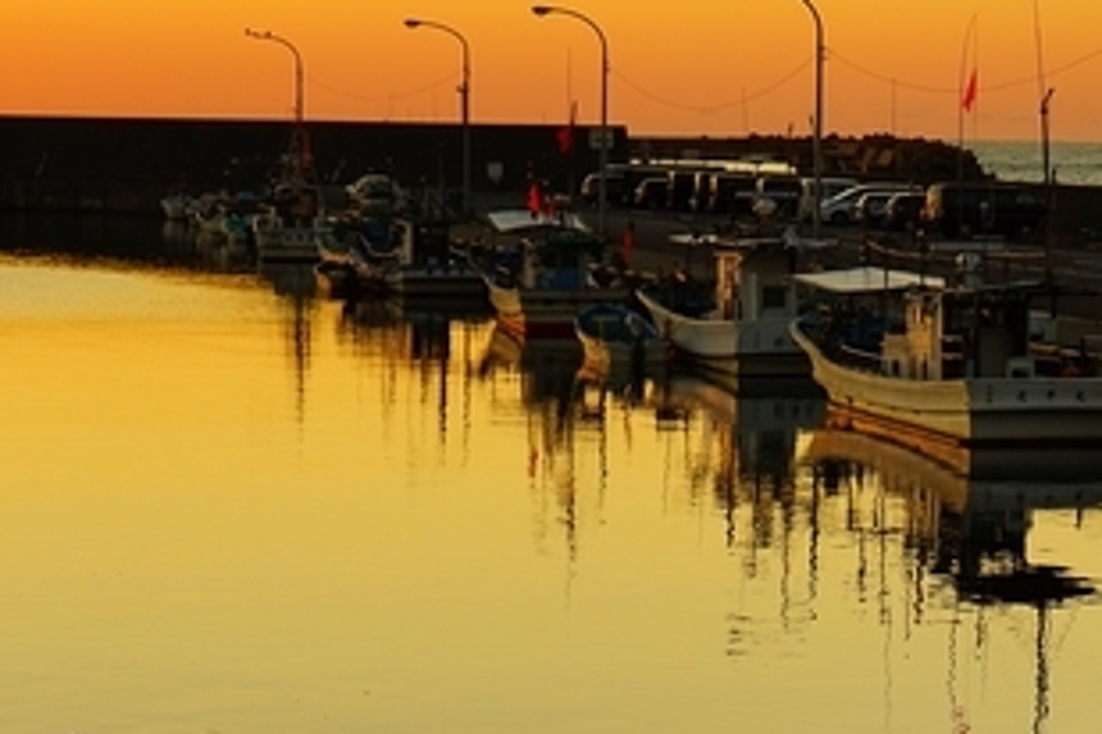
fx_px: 4040
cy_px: 656
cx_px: 1038
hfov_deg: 15.3
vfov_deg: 10.3
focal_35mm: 132
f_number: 7.1
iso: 100
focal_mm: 51
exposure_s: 1/100
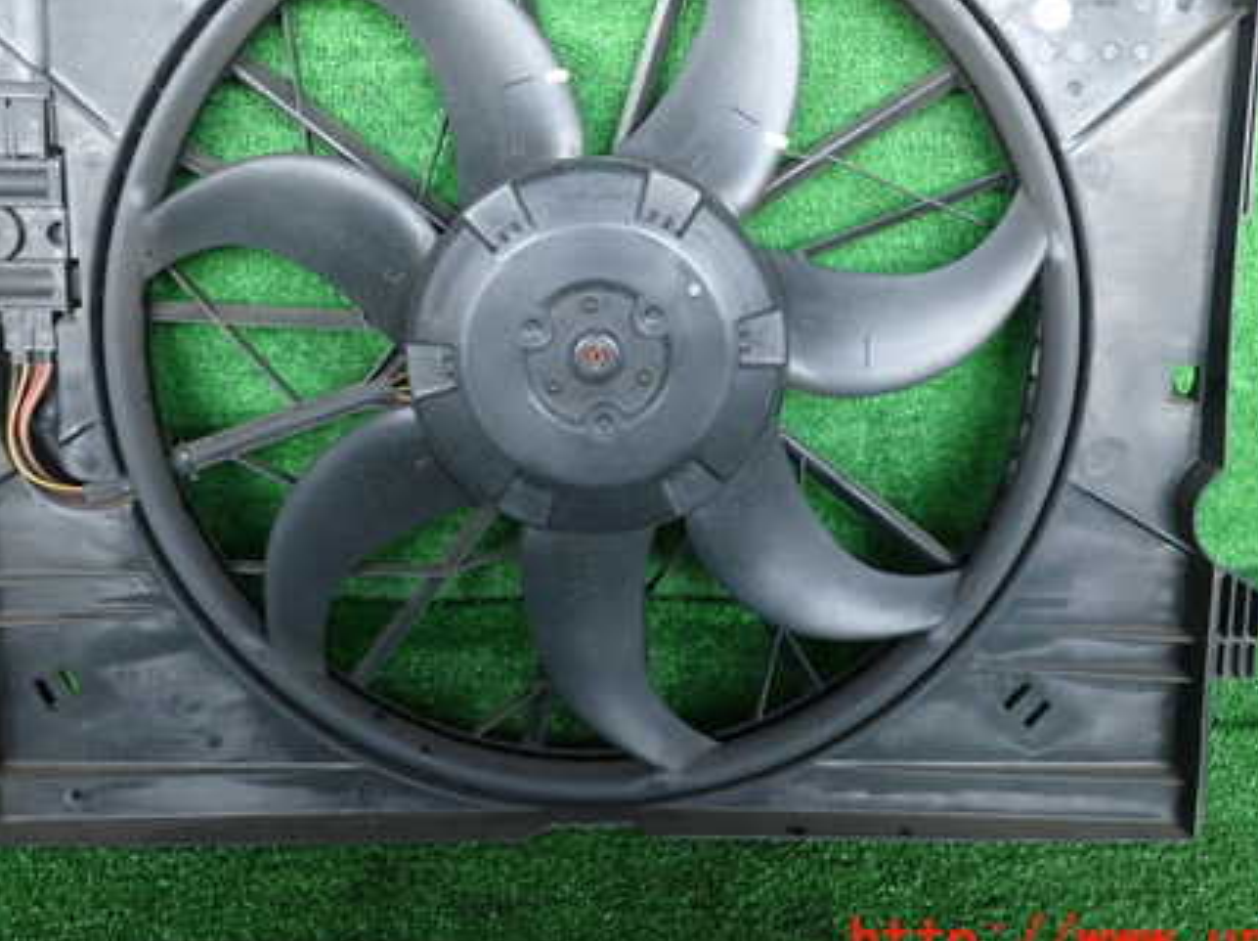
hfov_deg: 52.7
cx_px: 633
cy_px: 322
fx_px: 1271
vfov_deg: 40.2
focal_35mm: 35
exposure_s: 1/50
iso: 200
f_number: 2
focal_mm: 4.5
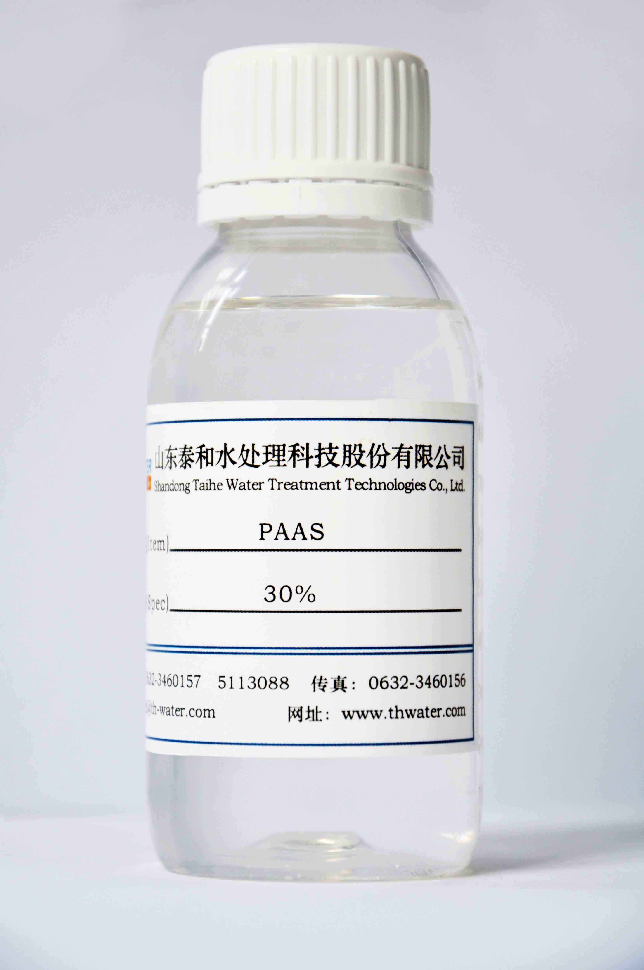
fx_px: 4237
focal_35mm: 158
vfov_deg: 13.1
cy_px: 485
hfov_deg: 8.7
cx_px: 322
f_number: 5.6
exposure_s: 1/20
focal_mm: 105
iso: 100
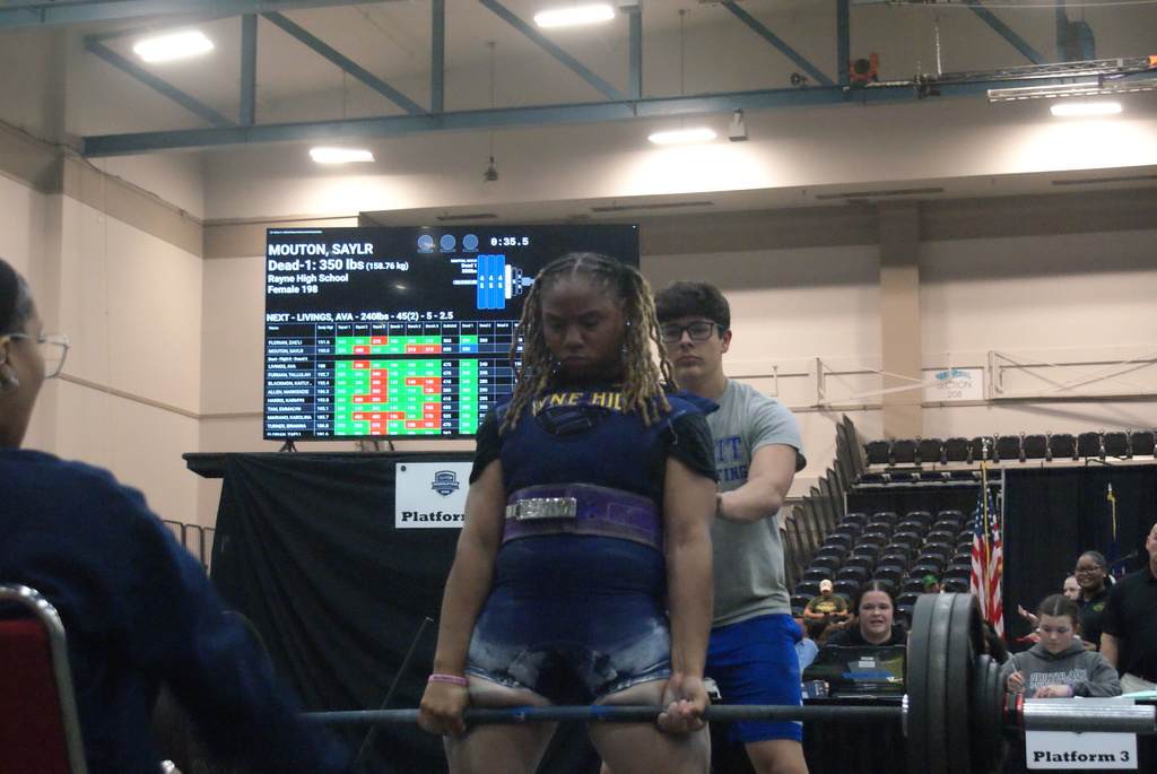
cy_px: 387
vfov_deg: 18.2
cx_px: 578
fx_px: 2413
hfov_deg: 27.0
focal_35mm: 75
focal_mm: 50
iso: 3200
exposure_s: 1/60
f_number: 5.6
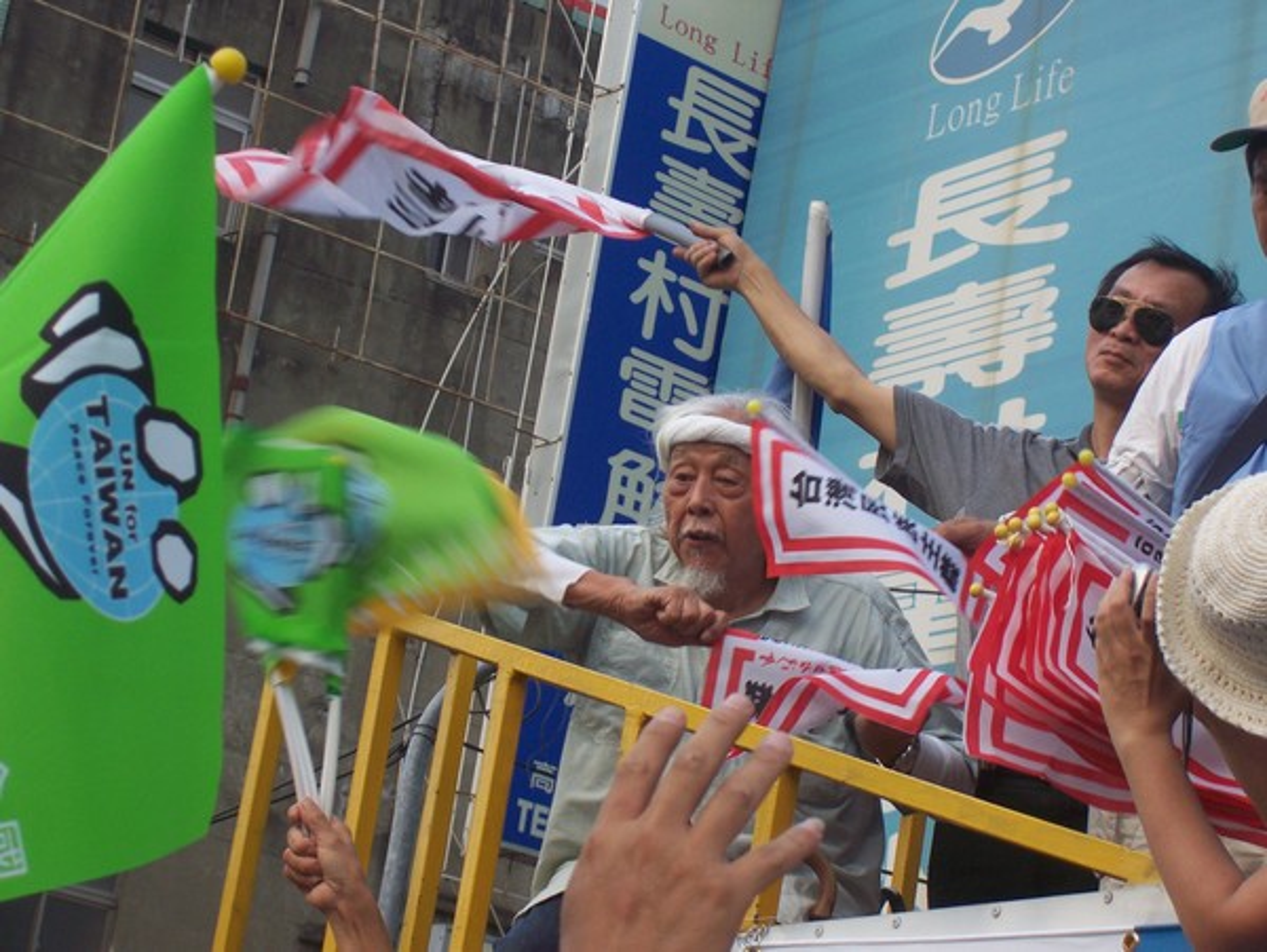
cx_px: 634
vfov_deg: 14.5
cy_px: 476
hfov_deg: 19.2
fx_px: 3736
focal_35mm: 102
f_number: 4.6
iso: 80
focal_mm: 16.8
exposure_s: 1/100
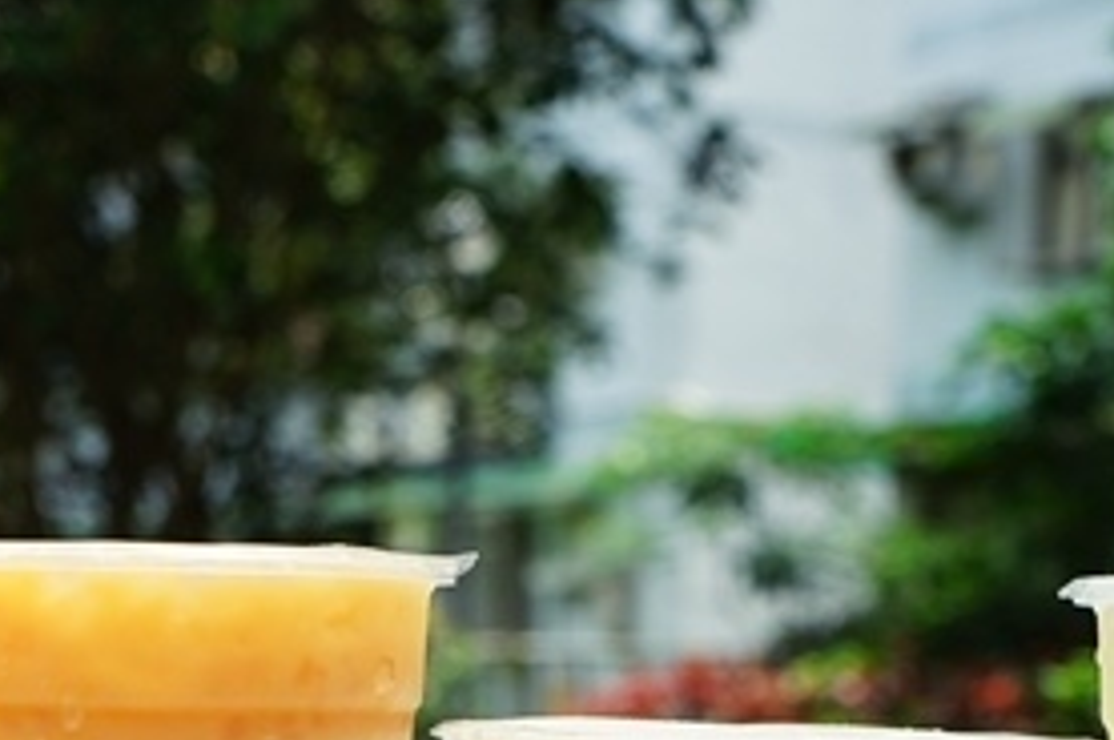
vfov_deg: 12.4
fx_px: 3307
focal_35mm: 107
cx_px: 394
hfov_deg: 19.1
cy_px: 911
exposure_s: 1/100
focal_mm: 37
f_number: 7.1
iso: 100
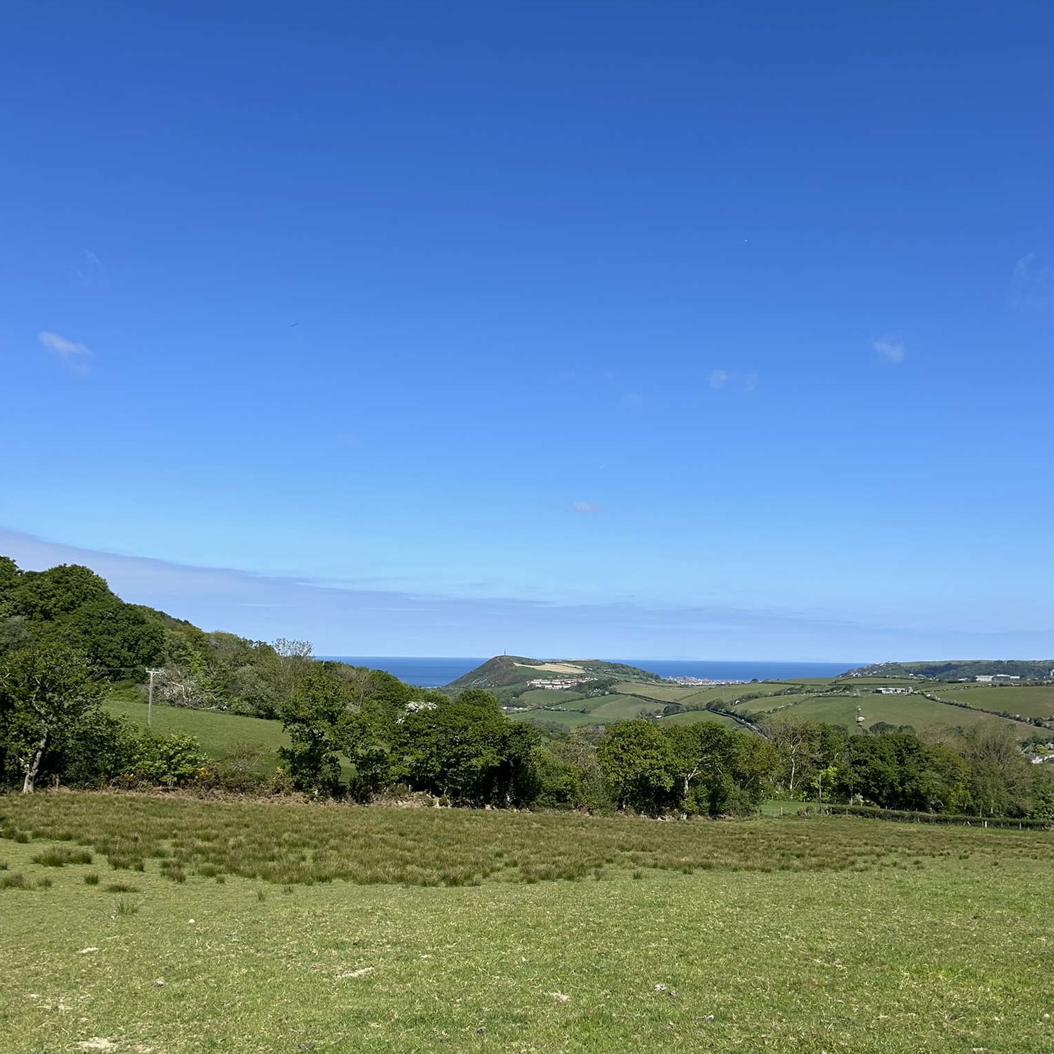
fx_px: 1068
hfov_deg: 52.5
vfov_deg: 52.2
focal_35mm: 31
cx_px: 531
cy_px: 635
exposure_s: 1/5319
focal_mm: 5.7
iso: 50
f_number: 1.5
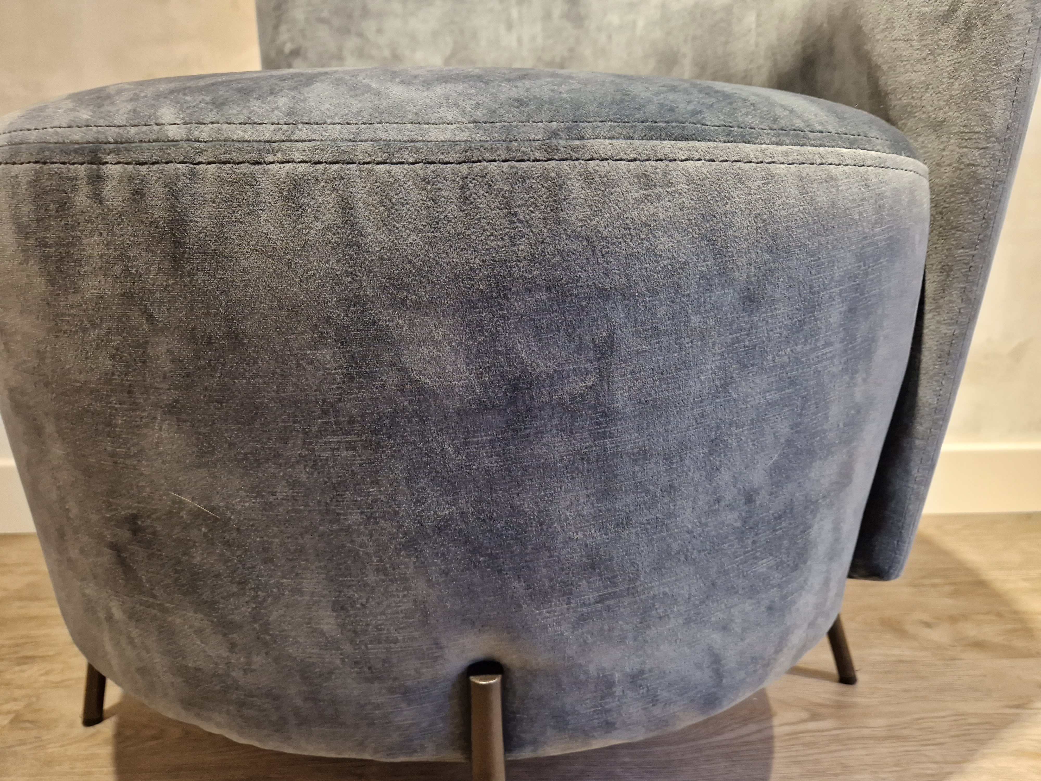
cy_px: 390
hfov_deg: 73.9
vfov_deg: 58.9
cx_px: 520
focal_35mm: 23
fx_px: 692
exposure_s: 1/100
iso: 400
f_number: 1.8
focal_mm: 5.4
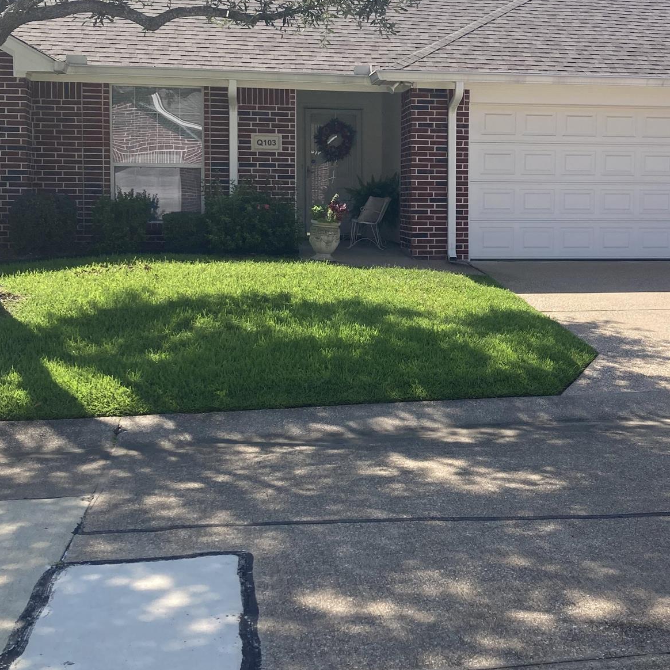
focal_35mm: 49
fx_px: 1073
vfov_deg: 34.6
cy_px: 278
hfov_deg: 34.4
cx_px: 432
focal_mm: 3.99
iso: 20
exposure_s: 1/1499
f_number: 1.8
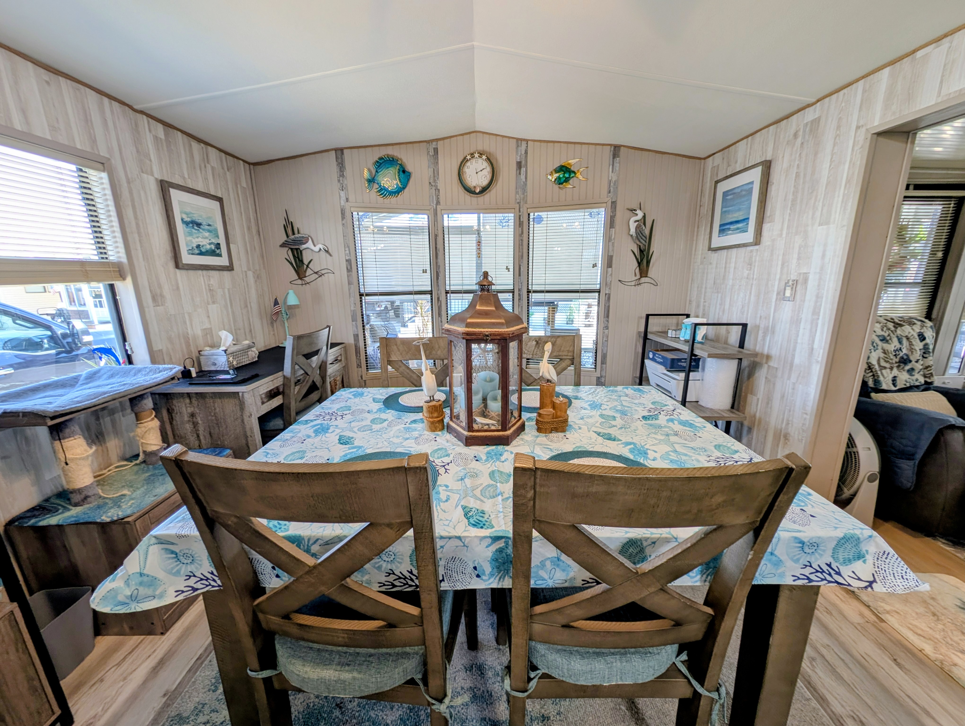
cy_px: 363
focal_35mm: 12
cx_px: 482
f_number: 1.95
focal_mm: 2.23
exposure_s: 1/104
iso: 52
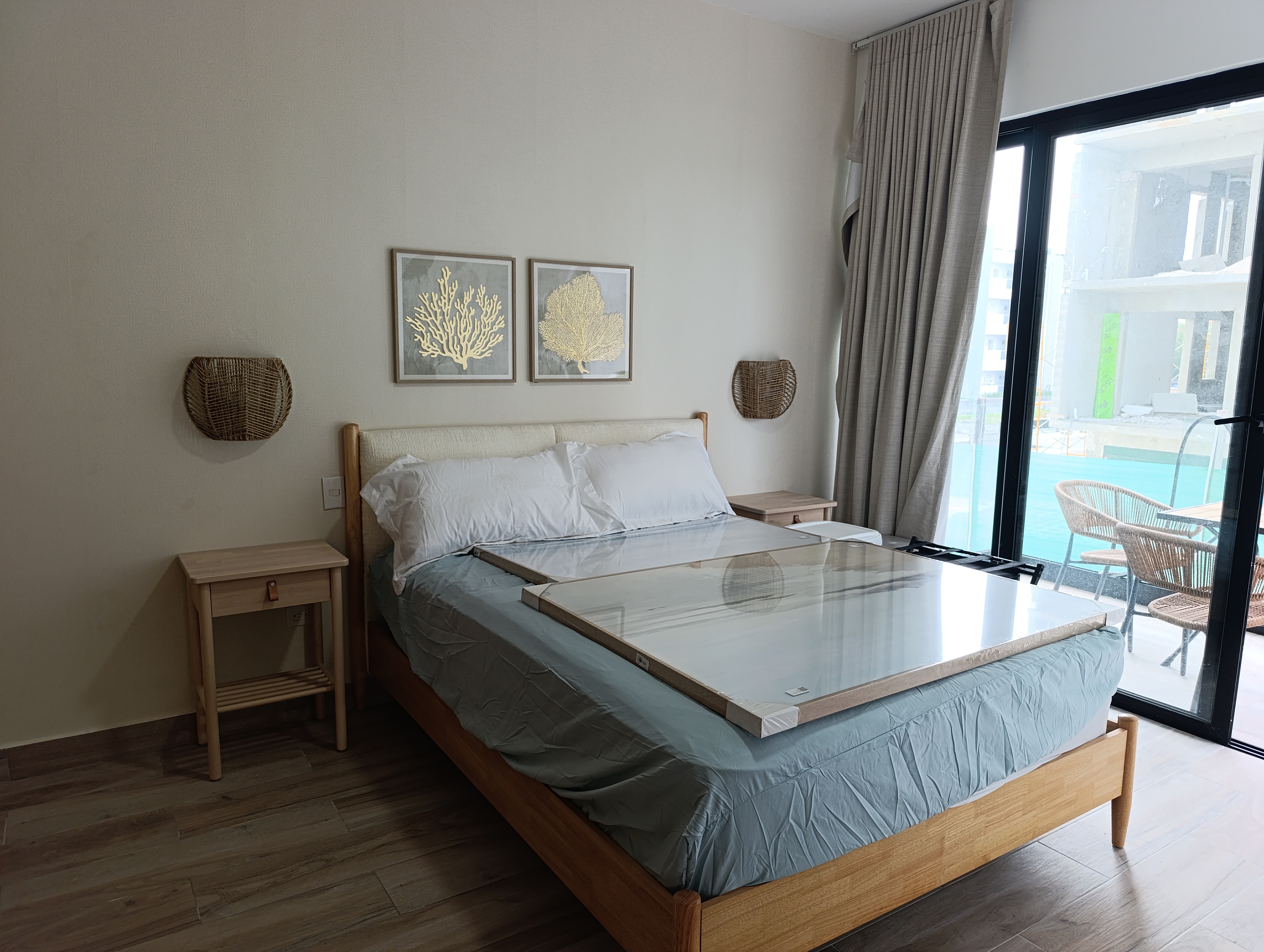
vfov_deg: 59.0
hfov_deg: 73.8
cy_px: 476
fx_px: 841
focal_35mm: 23
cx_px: 632
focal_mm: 6.14
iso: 200
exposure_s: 1/100
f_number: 1.6
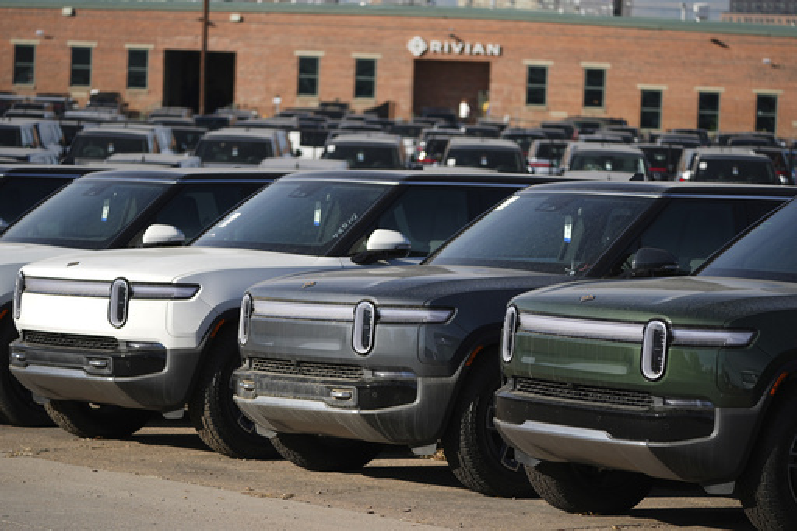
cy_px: 266
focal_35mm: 162
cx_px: 398
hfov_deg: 12.7
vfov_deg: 8.5
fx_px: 3585
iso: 200
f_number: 5
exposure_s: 1/1250
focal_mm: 162
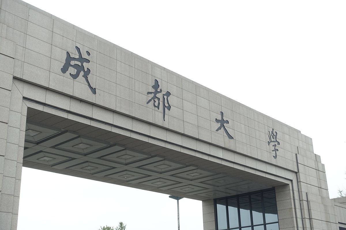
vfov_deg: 27.0
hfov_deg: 39.6
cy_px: 115
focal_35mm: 50
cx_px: 173
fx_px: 481
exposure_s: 1/320
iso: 250
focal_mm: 18.3
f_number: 3.5
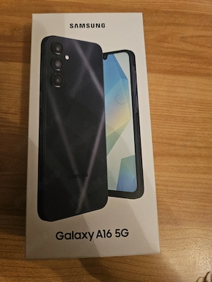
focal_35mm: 23
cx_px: 106
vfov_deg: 73.9
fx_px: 188
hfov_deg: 58.9
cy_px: 141
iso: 640
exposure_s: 1/25.1
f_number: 1.8
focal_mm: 5.4
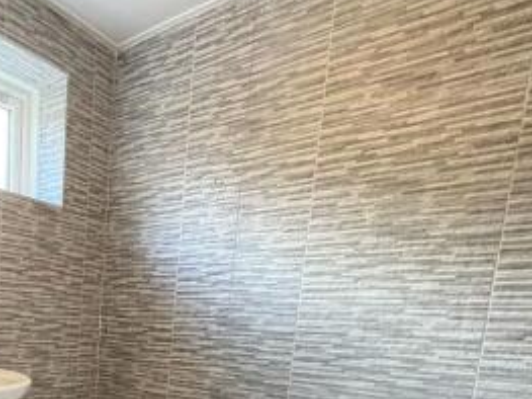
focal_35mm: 31
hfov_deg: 50.8
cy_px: 392
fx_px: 476
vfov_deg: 40.3
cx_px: 41
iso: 250
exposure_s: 1/60
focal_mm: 2.22
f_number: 2.2
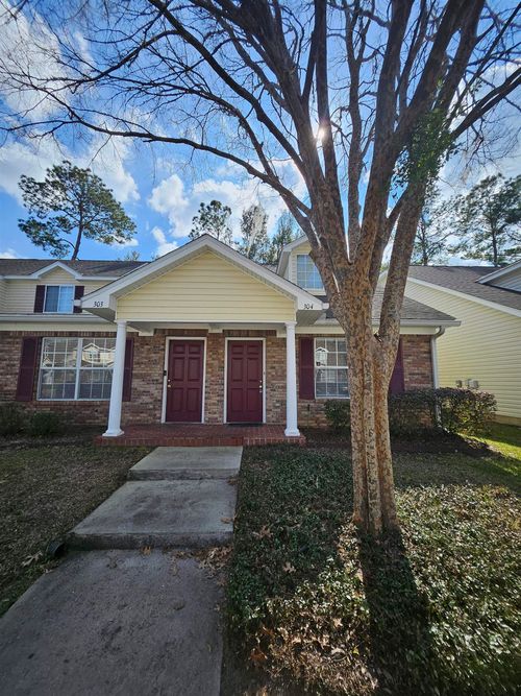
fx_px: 261
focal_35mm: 13
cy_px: 348
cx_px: 260
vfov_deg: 106.2
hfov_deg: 89.9
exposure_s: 1/1055
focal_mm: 1.74
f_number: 2.2
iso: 32
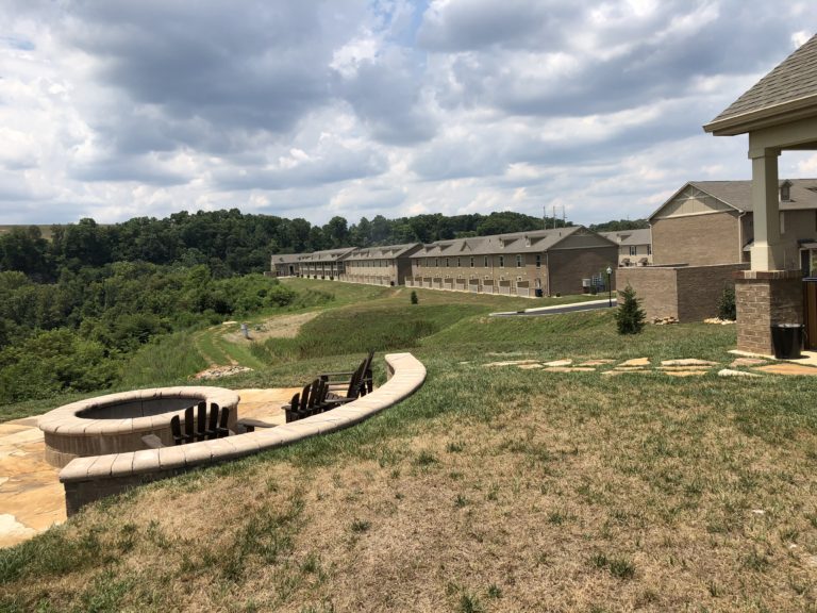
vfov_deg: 49.7
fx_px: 661
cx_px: 408
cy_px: 306
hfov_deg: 63.4
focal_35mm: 28
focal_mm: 3.99
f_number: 1.8
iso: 20
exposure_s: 1/2525
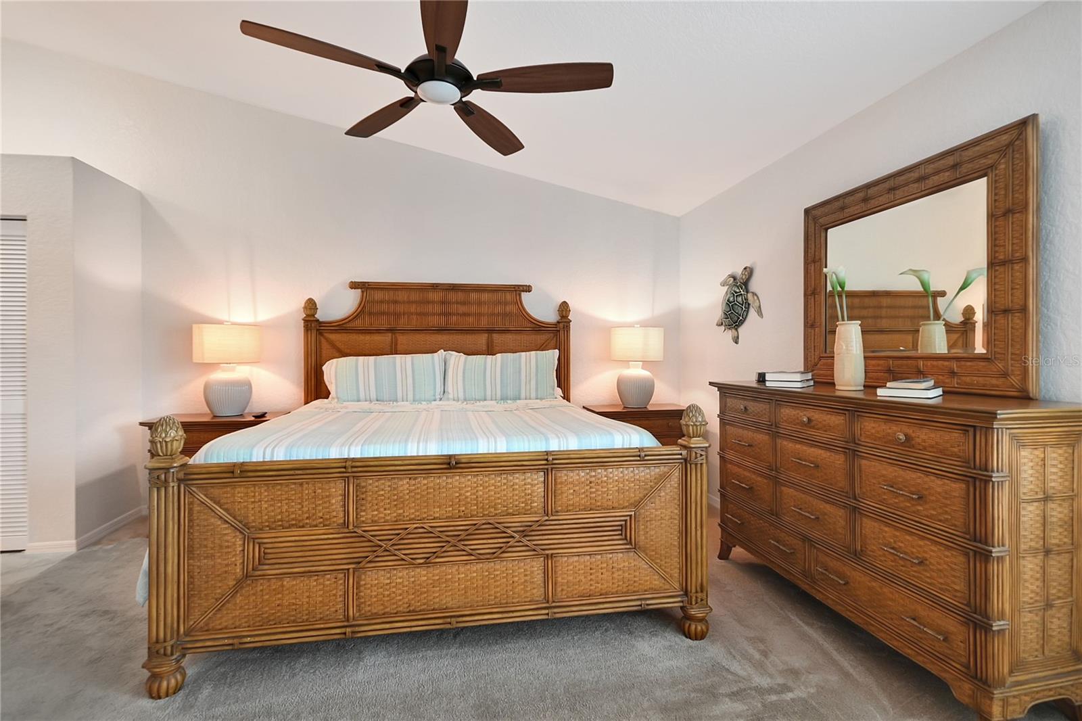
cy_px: 360
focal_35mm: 15
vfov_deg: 77.3
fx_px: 451
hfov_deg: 100.4
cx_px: 541
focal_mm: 10
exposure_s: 1/50
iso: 1000
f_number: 4
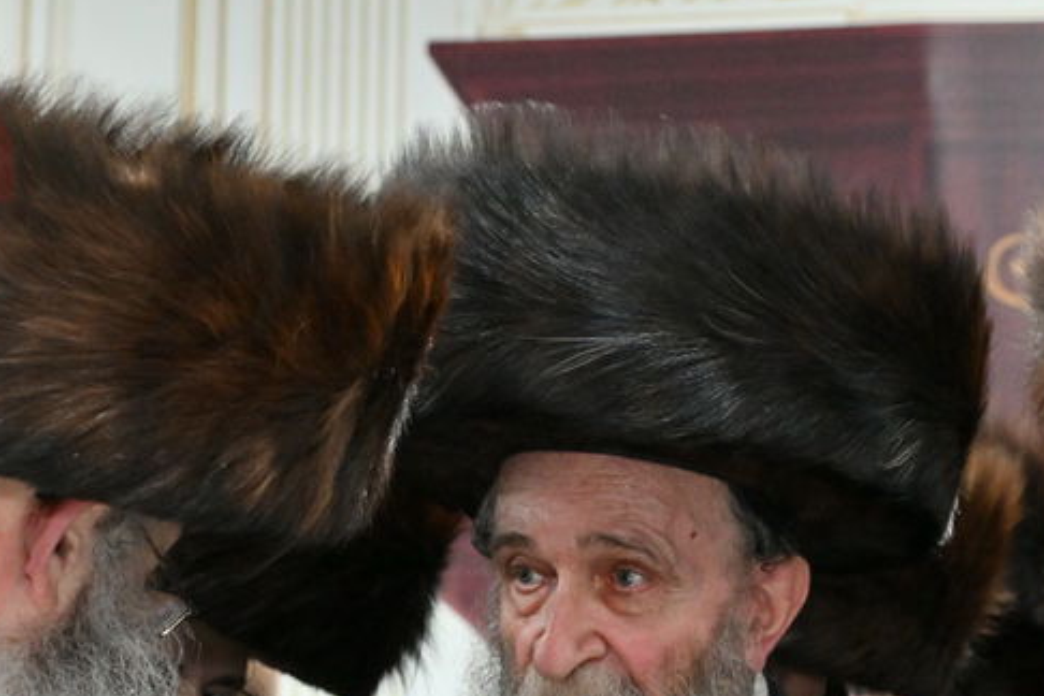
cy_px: 940
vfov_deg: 11.0
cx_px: 788
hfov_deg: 16.8
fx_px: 3509
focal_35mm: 121
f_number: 4.5
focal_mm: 42
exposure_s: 1/200
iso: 3200
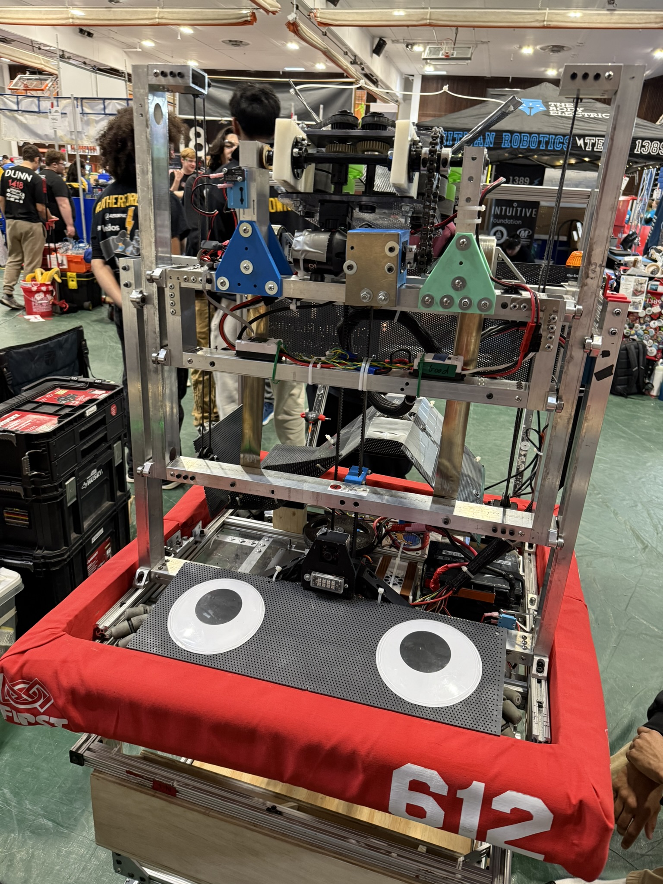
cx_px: 332
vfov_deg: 71.6
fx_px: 613
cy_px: 442
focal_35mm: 24
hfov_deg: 56.8
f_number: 1.78
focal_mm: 6.76
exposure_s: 1/60
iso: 400
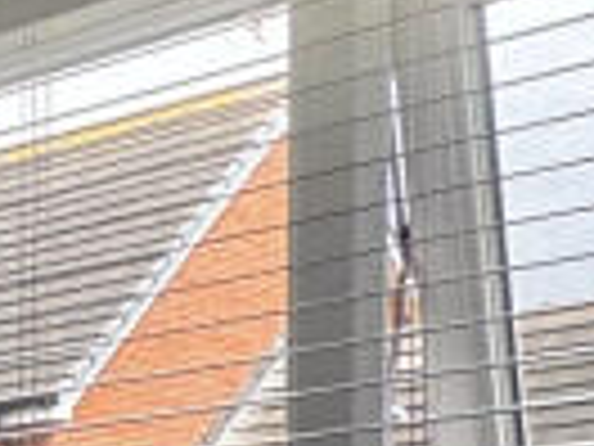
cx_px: -1539
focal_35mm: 109
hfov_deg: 9.3
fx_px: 1870
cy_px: 802
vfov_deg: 12.4
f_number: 2.2
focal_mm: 2.22
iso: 50
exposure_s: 1/99
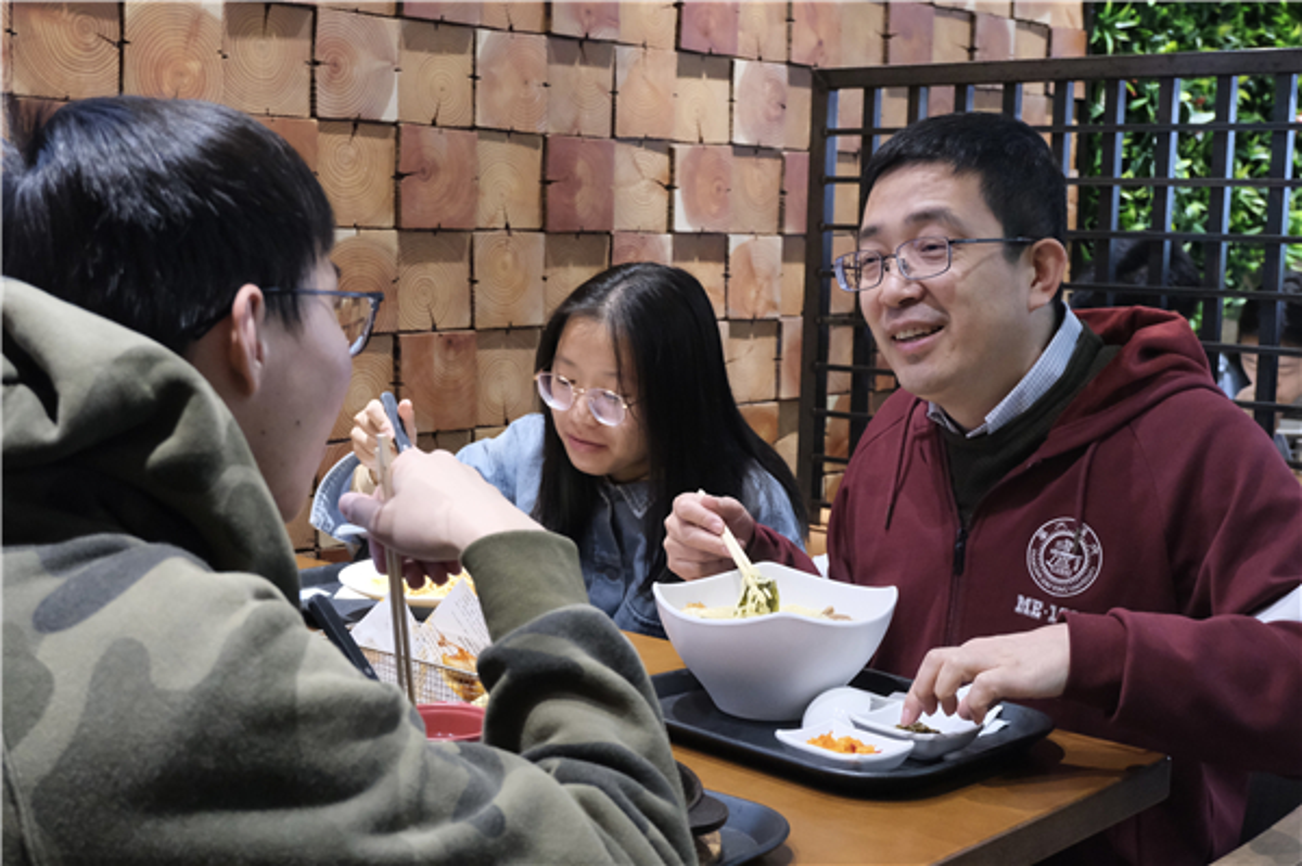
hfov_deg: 45.5
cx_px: 651
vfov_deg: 31.1
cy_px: 433
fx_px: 1554
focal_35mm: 43
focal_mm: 28.8
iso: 6400
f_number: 4.5
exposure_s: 1/100
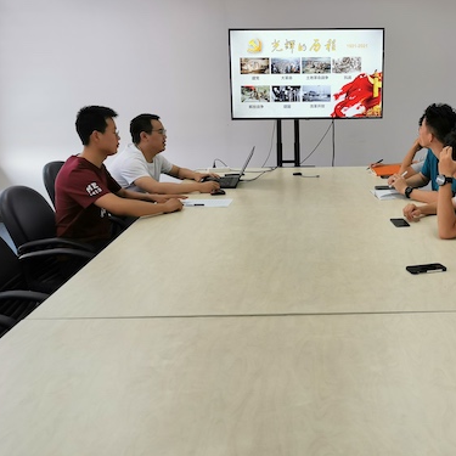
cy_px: 206
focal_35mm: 41
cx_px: 300
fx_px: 611
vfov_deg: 40.9
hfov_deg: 40.5
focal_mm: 5.58
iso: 160
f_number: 1.8
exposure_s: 1/100
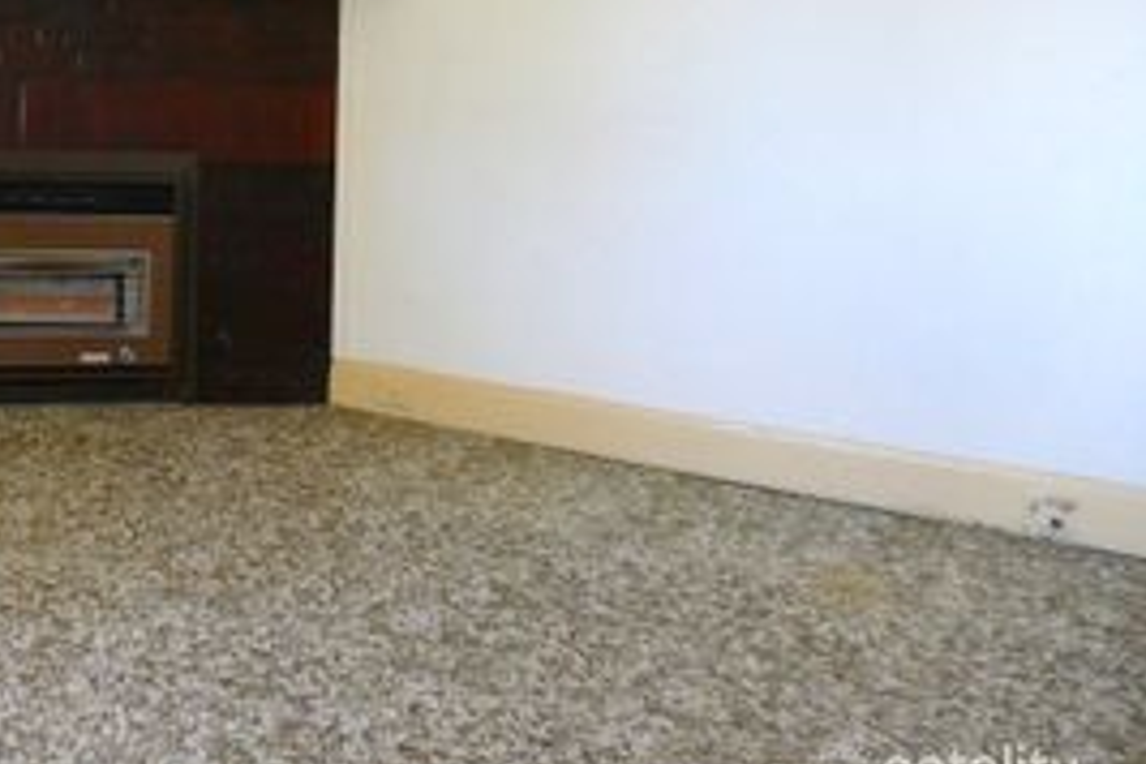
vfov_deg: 30.0
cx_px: 142
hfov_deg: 41.4
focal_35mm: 44
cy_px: 187
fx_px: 1401
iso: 1600
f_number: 3.2
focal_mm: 9.12
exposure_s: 1/60
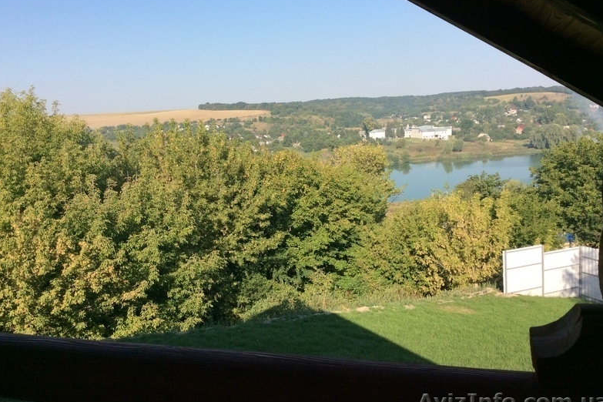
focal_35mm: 34
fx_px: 569
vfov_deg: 38.8
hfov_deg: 55.8
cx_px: 304
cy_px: 183
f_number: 2.4
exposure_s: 1/1244
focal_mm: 3.3
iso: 32
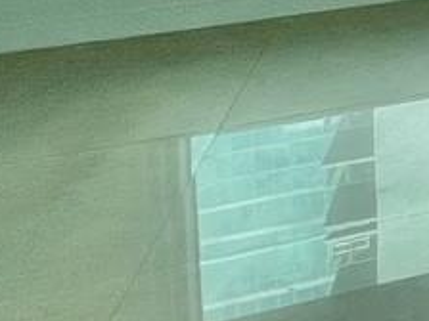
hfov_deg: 11.6
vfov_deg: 13.1
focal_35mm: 93
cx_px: 1274
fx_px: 1153
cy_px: -382
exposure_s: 1/602
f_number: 1.8
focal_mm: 1.57
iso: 32
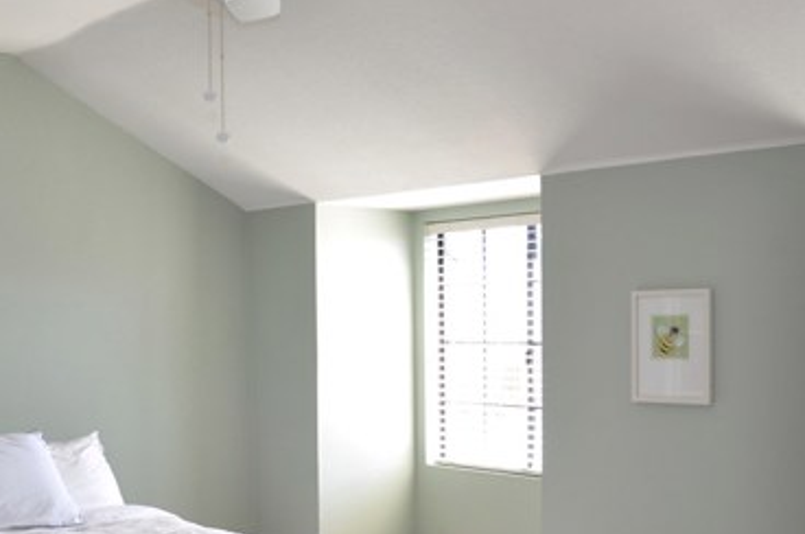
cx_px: 368
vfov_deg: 28.2
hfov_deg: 41.9
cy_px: 391
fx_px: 1049
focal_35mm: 47
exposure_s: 1/60
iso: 200
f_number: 4
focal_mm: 18
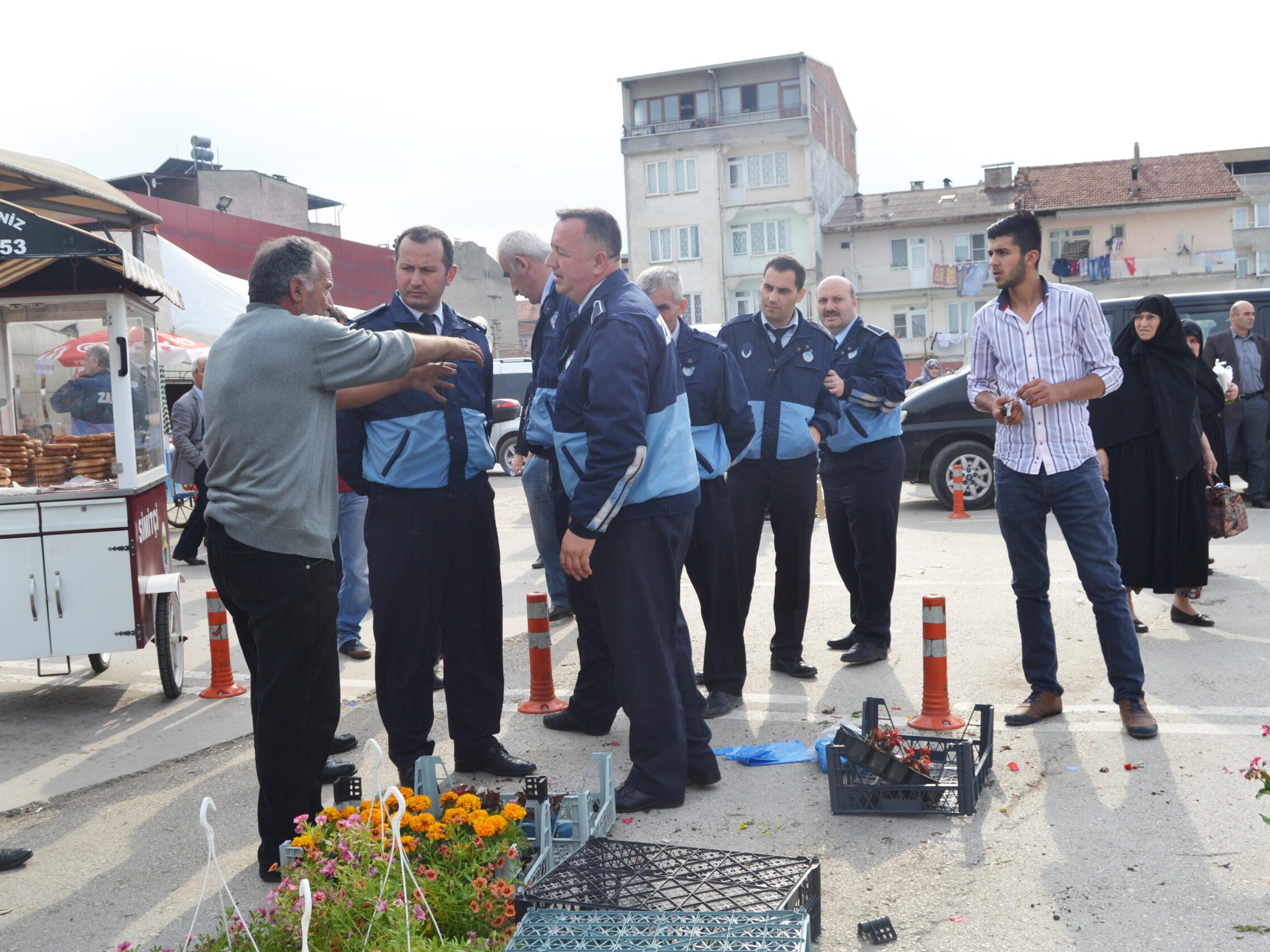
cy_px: 476
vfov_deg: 39.7
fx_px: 1321
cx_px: 610
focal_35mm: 36
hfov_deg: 51.3
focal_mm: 22
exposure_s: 1/200
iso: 100
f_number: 7.1
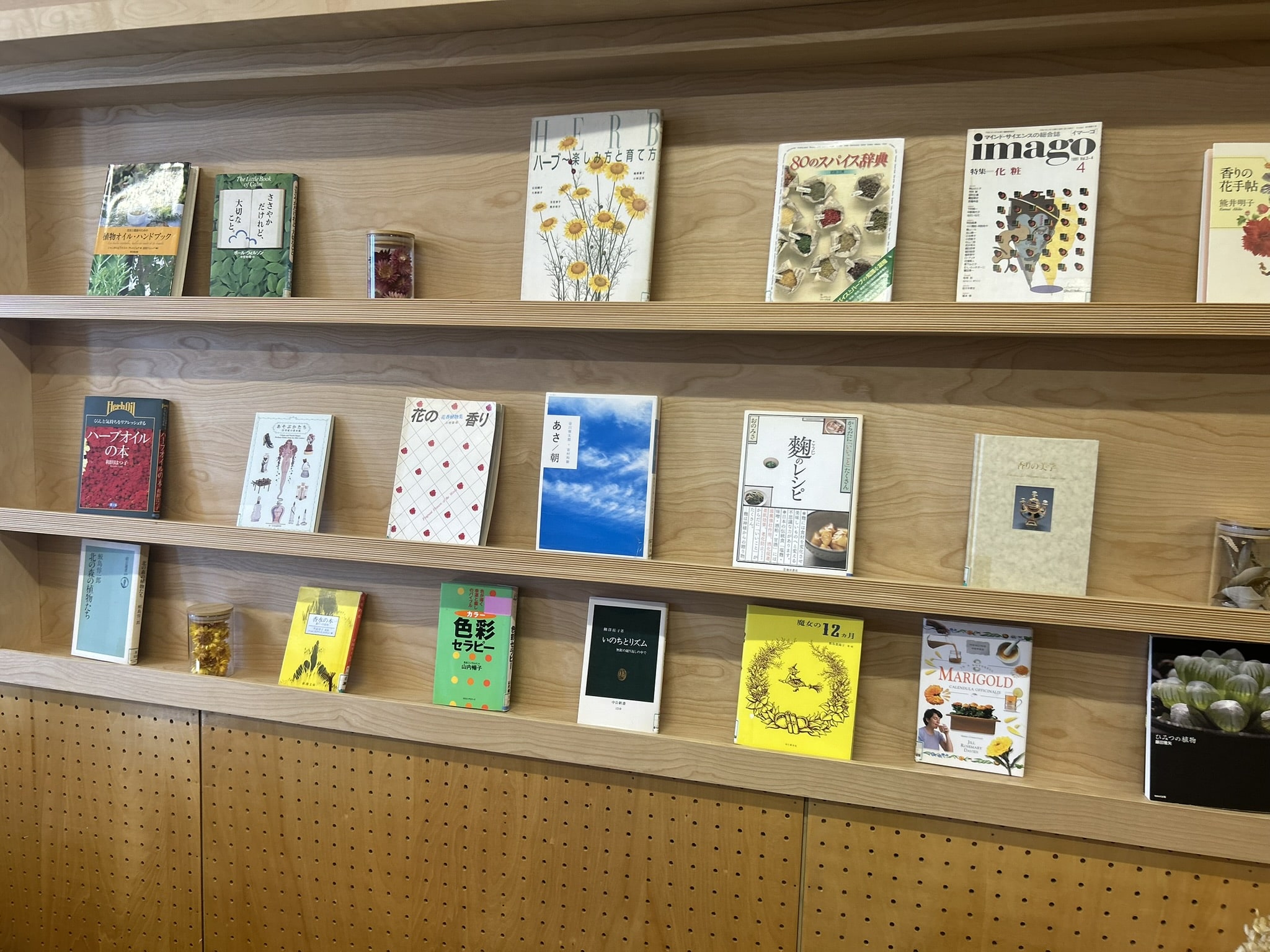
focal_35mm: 26
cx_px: 635
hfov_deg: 67.3
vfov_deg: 53.1
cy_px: 476
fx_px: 954
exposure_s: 1/100
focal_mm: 5.7
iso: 64
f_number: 1.5
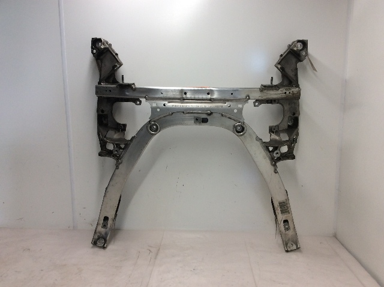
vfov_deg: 44.1
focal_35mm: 32
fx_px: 354
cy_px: 144
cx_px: 192
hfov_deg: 56.9
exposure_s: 1/60
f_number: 2.4
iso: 40
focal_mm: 3.3
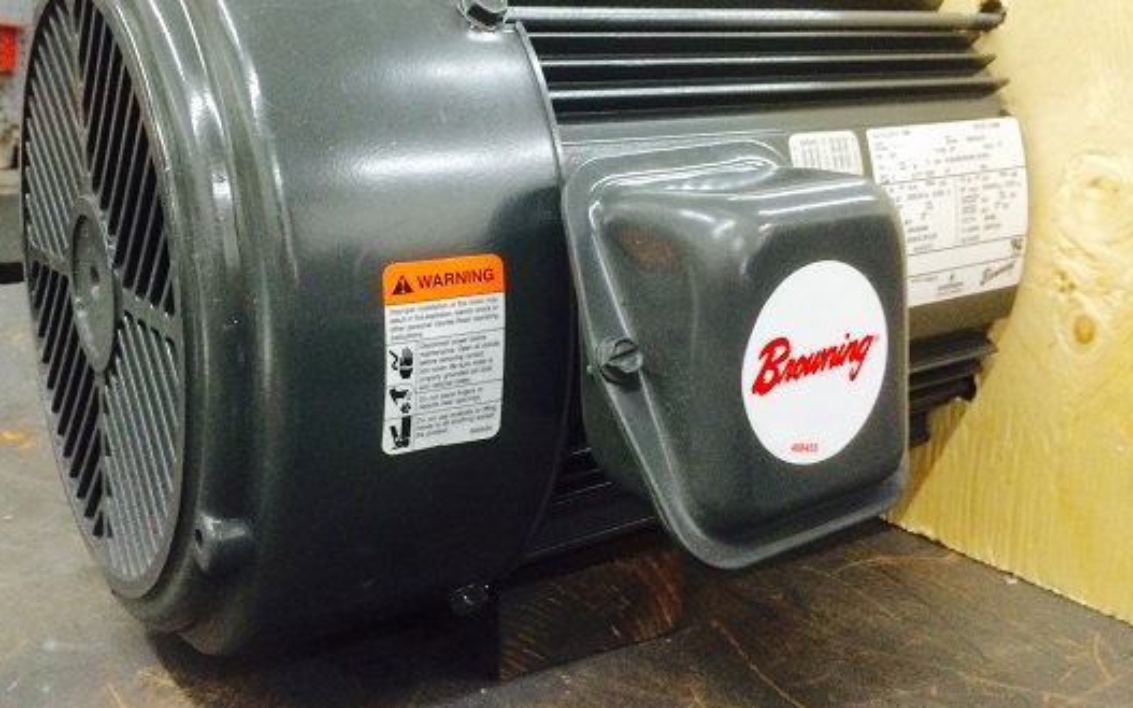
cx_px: 492
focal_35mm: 35
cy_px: 243
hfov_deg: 55.2
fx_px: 1080
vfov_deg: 35.9
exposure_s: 1/30
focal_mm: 4.15
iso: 200
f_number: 2.2
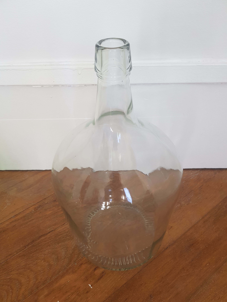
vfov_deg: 67.3
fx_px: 227
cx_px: 114
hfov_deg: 53.1
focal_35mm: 26
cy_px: 151
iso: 64
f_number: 1.7
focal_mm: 4.2
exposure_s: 1/50
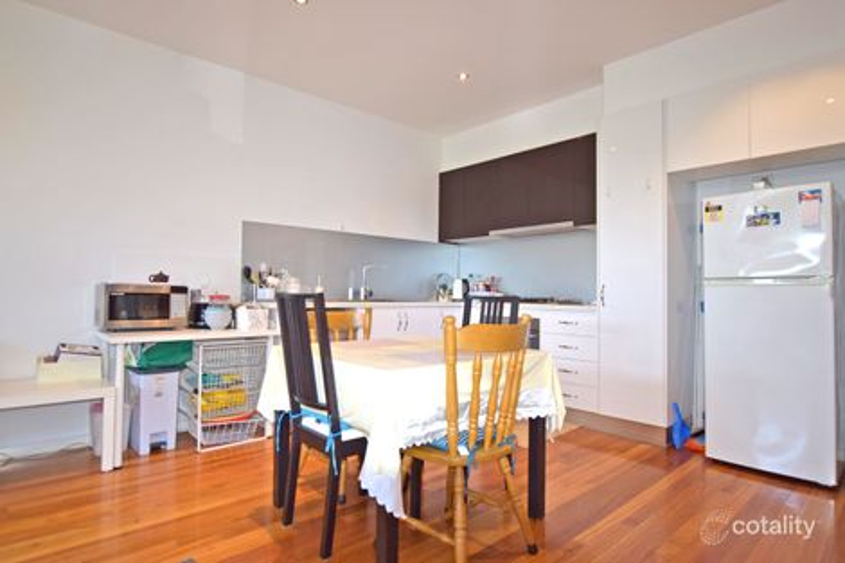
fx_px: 446
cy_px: 282
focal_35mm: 19
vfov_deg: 64.5
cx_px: 422
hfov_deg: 86.9
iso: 400
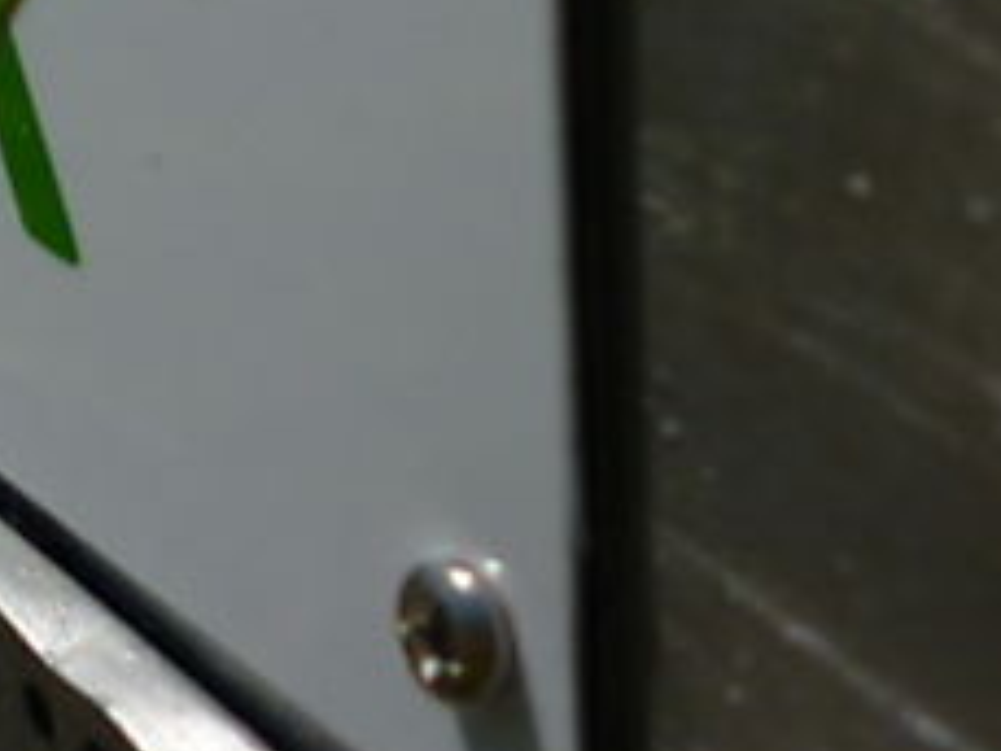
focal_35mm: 157
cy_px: -493
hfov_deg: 11.8
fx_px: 4542
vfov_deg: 9.1
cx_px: -678
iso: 80
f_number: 9
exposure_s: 1/400
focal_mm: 7.4
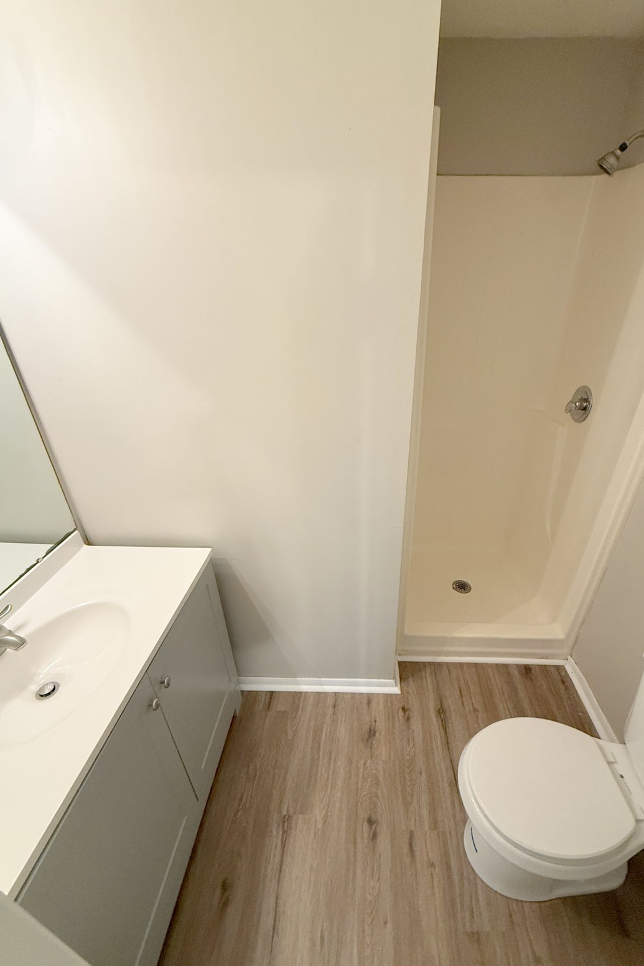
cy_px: 493
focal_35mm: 15
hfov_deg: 77.0
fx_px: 403
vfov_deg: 100.4
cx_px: 361
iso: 320
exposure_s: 1/60
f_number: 2.2
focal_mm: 2.22
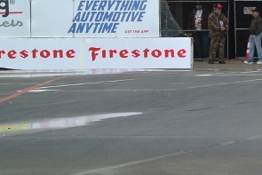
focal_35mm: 747
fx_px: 5439
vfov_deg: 1.8
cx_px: 542
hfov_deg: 2.7
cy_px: 52
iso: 100
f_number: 4.5
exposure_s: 1/200
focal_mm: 64
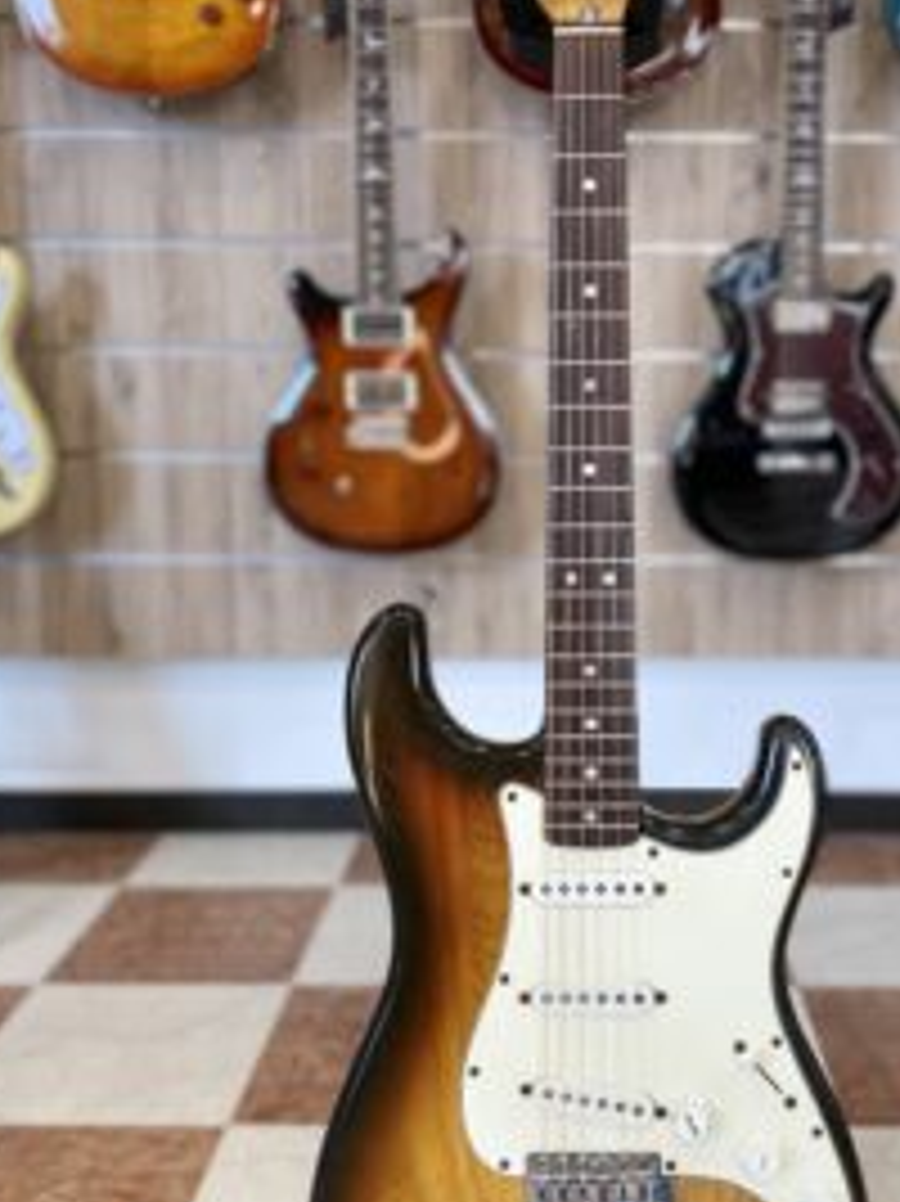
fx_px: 1353
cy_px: 590
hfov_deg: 36.5
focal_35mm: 39
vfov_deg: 47.9
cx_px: 572
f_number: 1.8
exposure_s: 1/100
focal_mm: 4.25
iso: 64
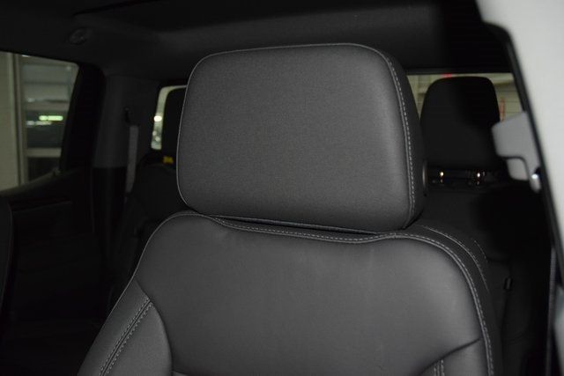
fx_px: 564
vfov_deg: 36.9
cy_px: 188
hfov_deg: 53.1
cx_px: 282
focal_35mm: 36
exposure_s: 1/100
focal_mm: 24
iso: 2200
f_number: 3.8
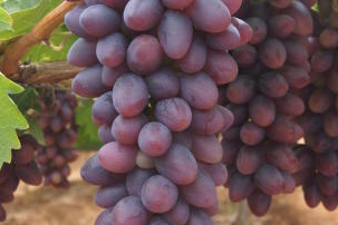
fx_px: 749
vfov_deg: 17.1
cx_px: 170
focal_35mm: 80
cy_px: 104
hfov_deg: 25.4
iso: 200
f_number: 10
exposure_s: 1/80
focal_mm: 35
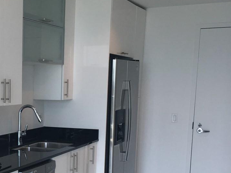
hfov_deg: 28.2
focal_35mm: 65
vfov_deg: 22.2
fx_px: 434
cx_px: 5
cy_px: 148
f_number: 2.2
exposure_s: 1/120
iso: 32
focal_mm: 4.15
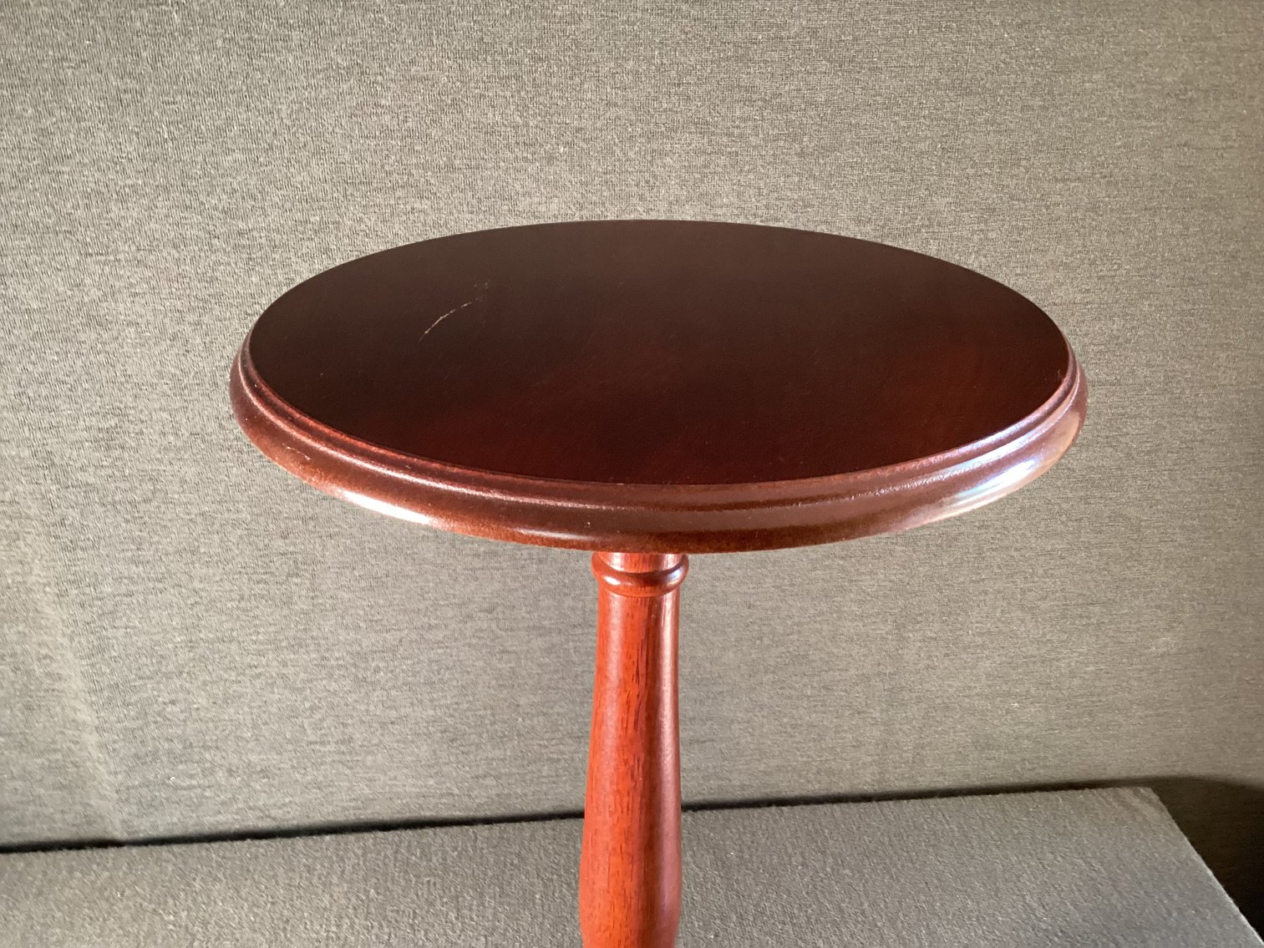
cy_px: 474
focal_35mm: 31
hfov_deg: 58.3
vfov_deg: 45.4
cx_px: 632
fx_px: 1132
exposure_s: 1/60
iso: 320
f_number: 2.4
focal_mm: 3.3
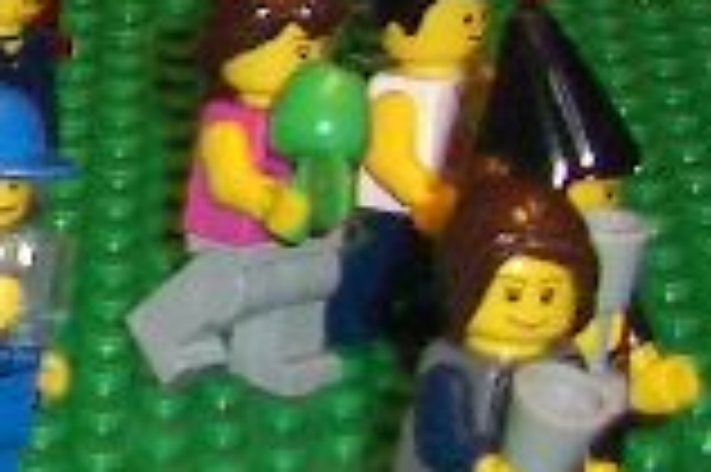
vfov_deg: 5.1
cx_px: -1710
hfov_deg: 6.7
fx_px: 5248
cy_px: 13
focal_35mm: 266
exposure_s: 1/60
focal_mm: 5.8
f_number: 2.6
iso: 100
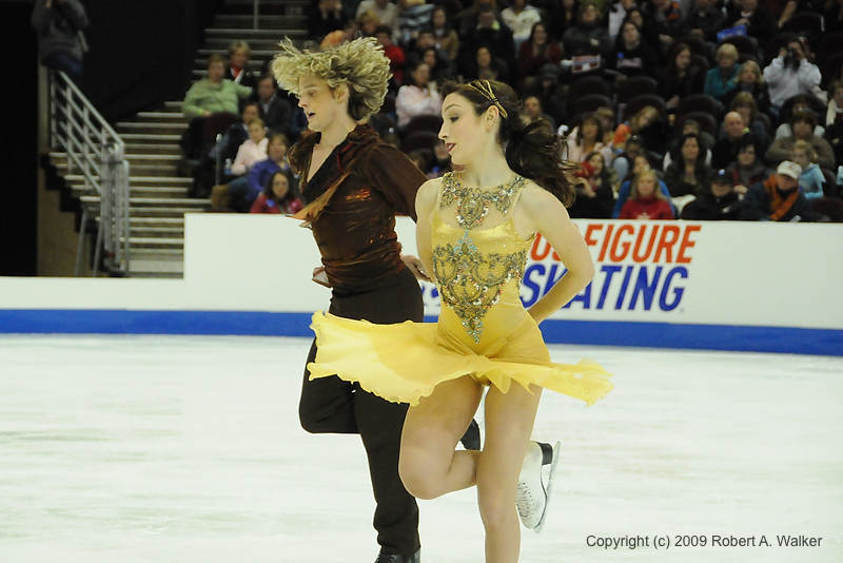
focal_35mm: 158
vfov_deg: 8.7
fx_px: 3689
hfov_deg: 13.0
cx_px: 422
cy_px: 282
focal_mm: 105
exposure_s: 1/800
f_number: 5.6
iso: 3200
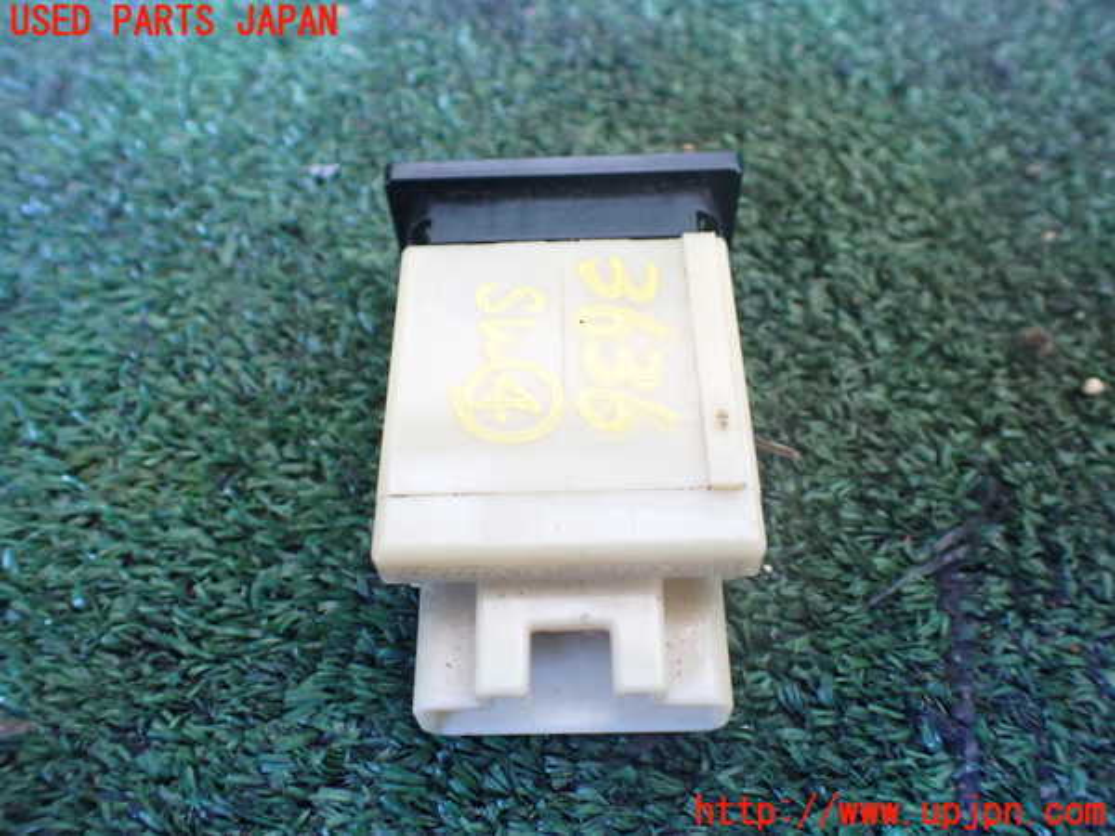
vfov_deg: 46.8
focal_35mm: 30
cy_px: 418
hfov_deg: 60.0
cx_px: 558
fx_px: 966
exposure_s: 1/30
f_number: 2.3
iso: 800
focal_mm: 5.4
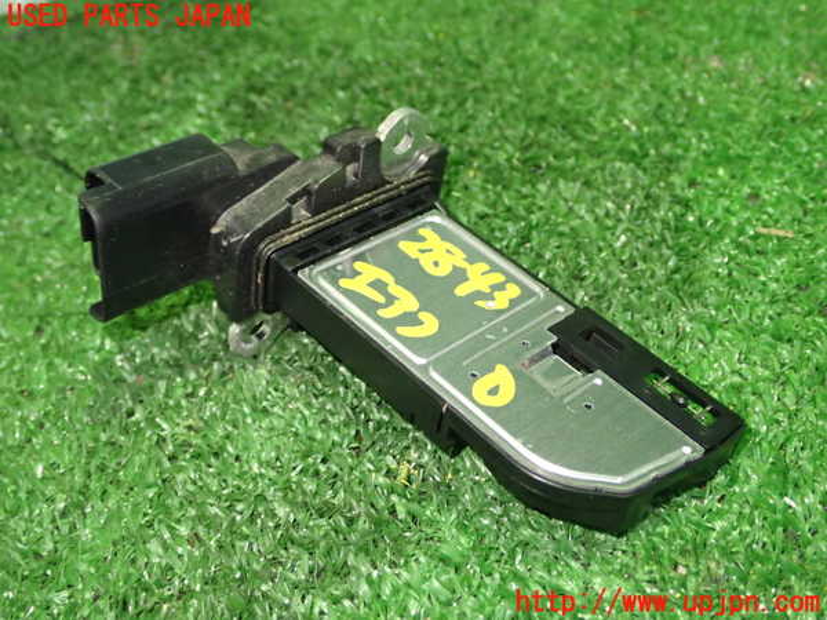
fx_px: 1051
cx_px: 414
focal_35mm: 44
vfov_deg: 32.9
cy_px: 310
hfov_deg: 42.9
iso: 800
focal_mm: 7.84
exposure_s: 1/40
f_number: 2.9
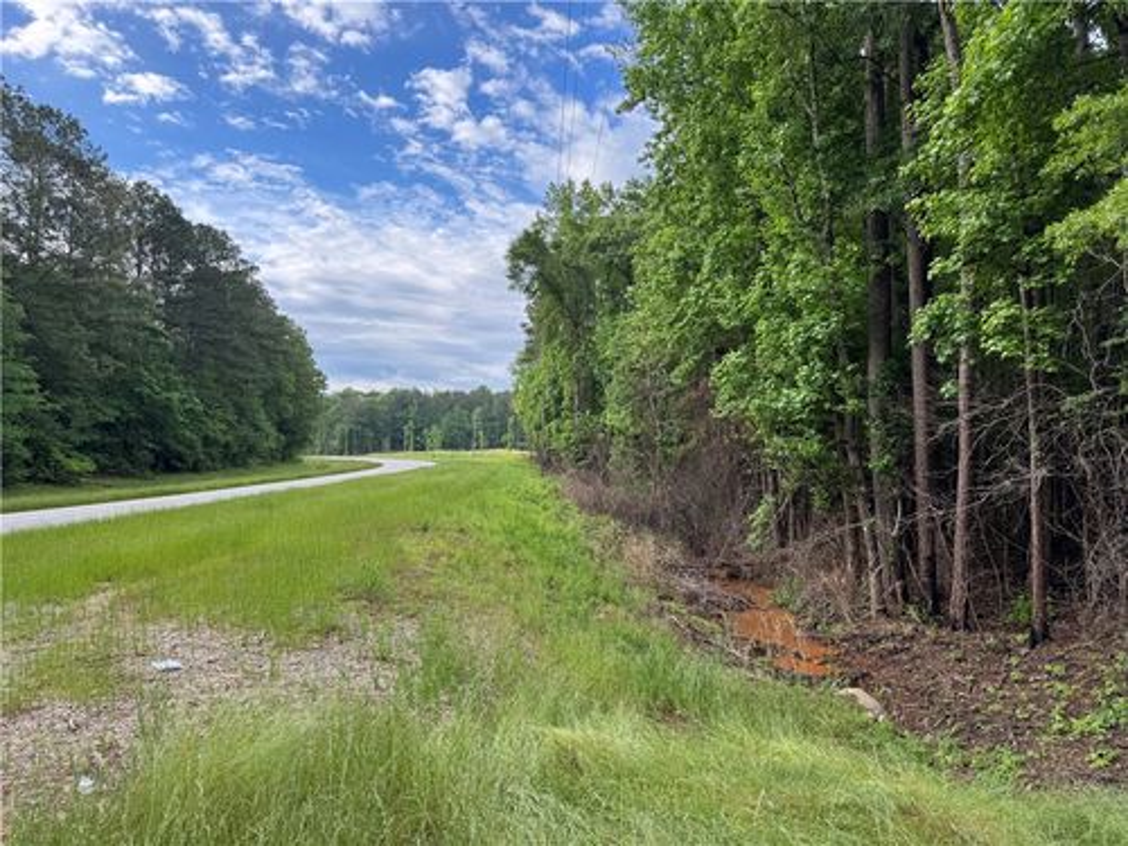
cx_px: 564
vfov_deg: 56.8
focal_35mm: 24
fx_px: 782
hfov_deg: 71.6
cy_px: 423
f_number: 1.78
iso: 80
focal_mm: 6.76
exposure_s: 1/747
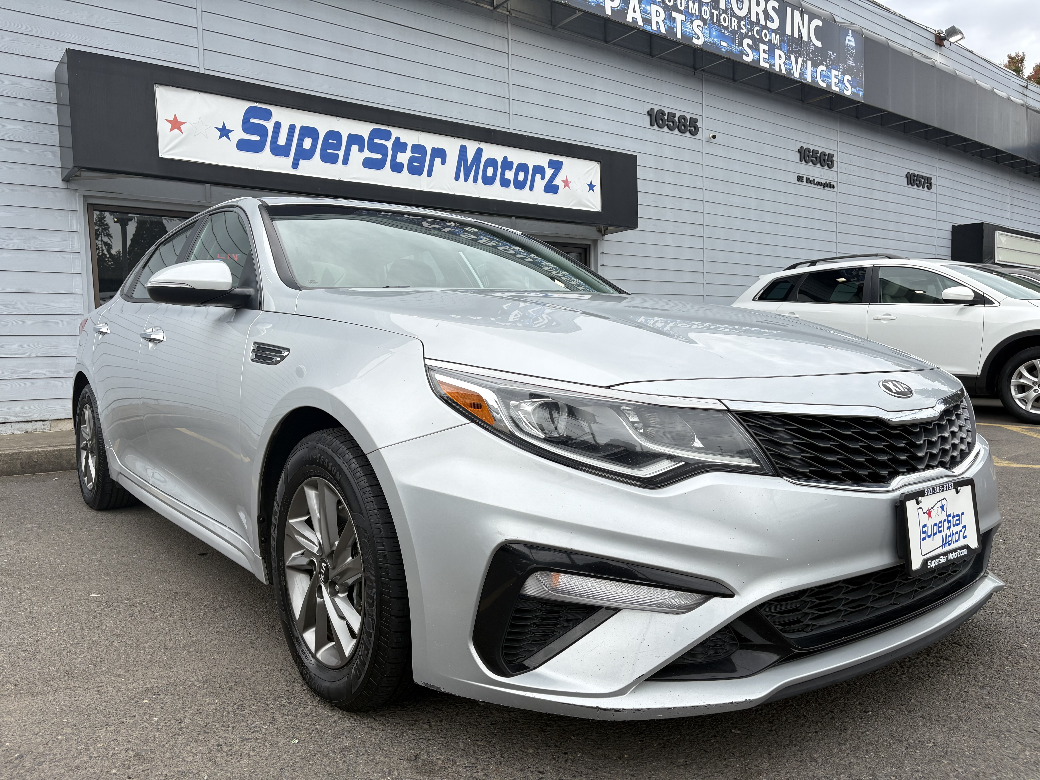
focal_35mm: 26
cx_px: 520
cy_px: 390
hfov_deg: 67.3
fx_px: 781
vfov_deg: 53.1
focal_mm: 5.96
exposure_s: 1/747
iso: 50
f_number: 1.6
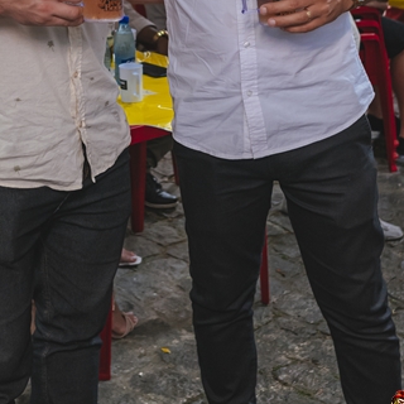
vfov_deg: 23.1
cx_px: 136
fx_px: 937
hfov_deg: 24.2
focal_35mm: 71
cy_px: -23
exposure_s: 1/640
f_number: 2.8
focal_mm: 24
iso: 1600
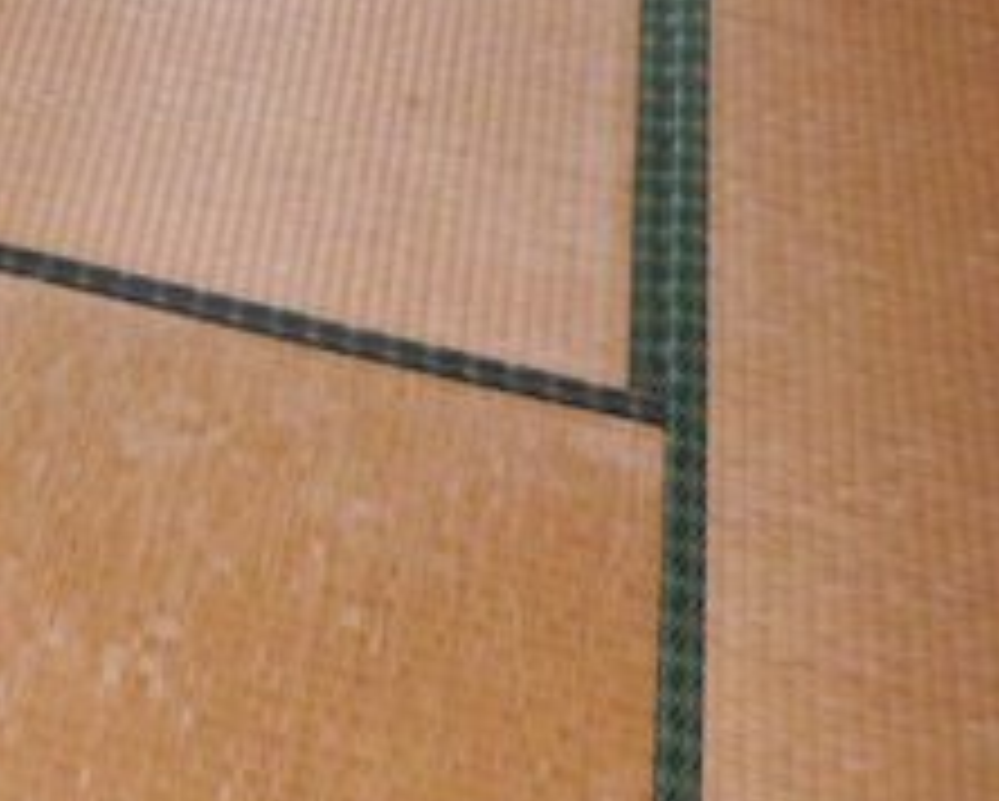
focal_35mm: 73
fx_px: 2160
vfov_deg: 20.3
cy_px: -22
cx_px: -220
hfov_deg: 23.6
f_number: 2.8
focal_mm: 4.7
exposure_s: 1/100
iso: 100
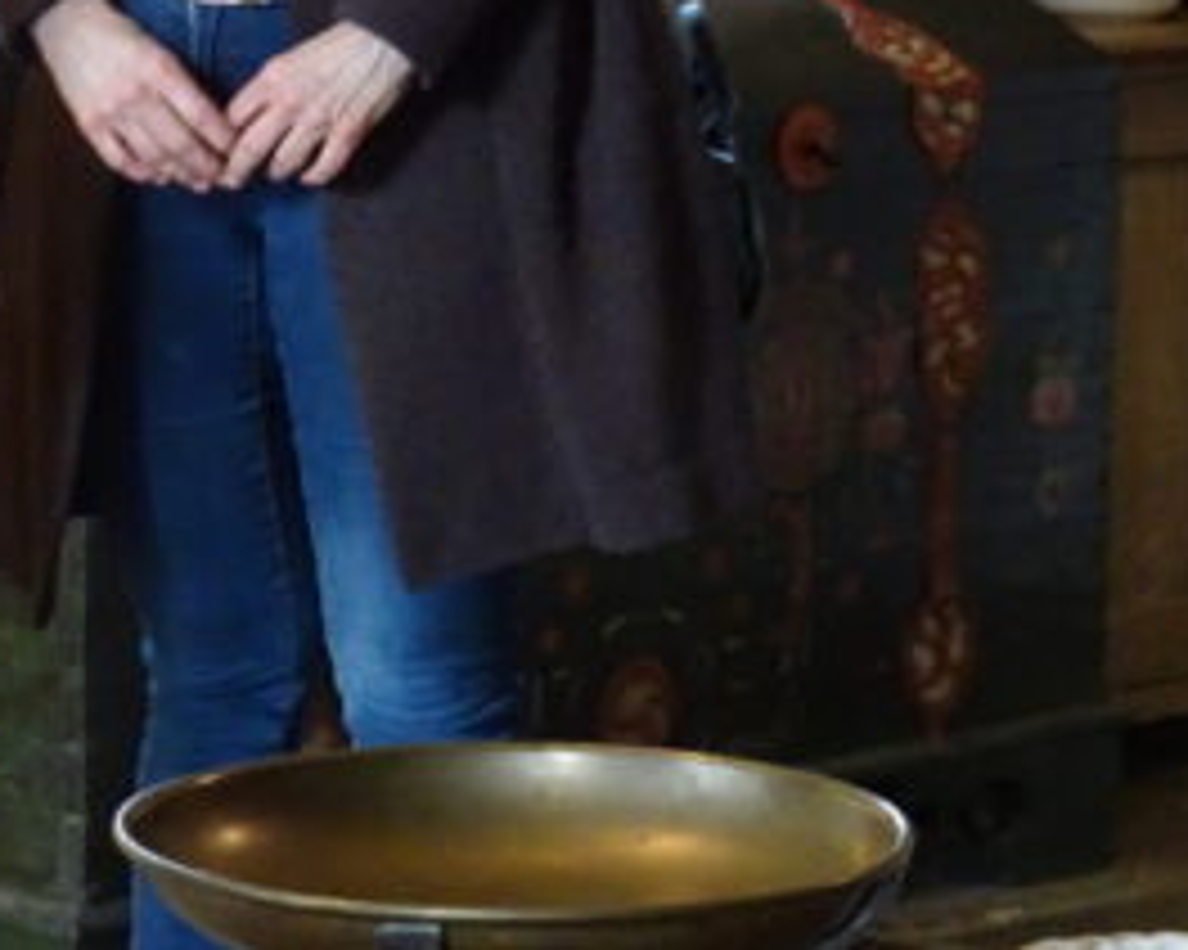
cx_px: 14
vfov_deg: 9.3
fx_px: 5799
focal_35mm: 165
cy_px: -18
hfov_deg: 11.6
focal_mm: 9.87
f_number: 4.5
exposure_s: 1/30
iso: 800
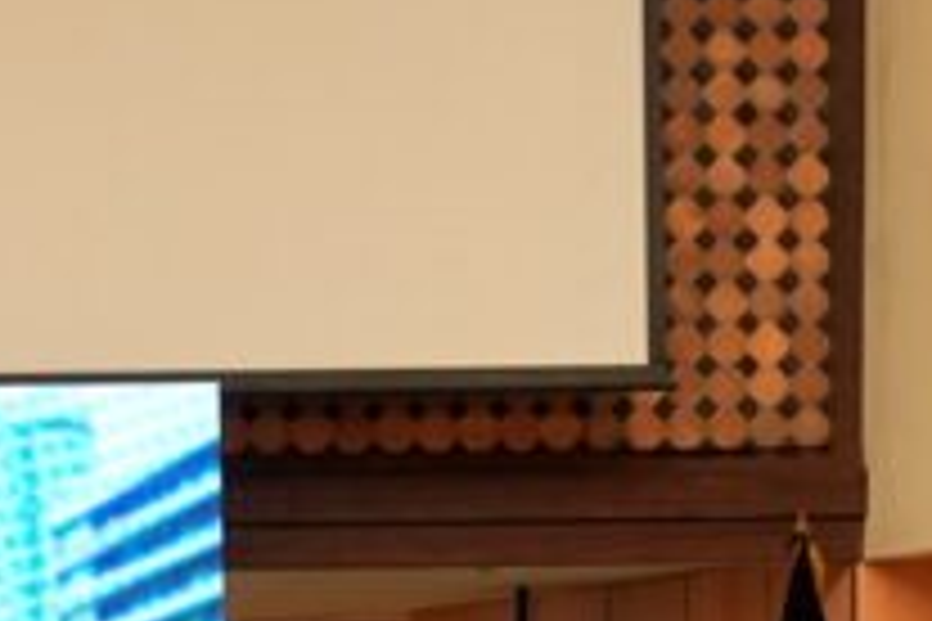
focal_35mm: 267
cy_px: 1143
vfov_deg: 5.1
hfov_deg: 7.6
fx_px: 6912
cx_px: -252
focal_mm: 48
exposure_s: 1/100
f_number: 3.5
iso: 1600
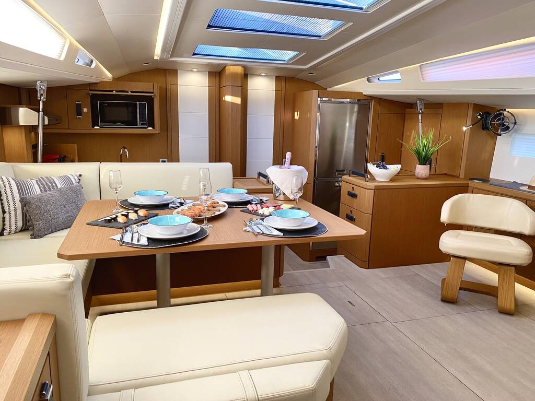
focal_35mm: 26
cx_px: 268
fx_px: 402
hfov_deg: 67.3
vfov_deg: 53.1
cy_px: 200
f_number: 1.8
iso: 80
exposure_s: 1/63
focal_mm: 4.25
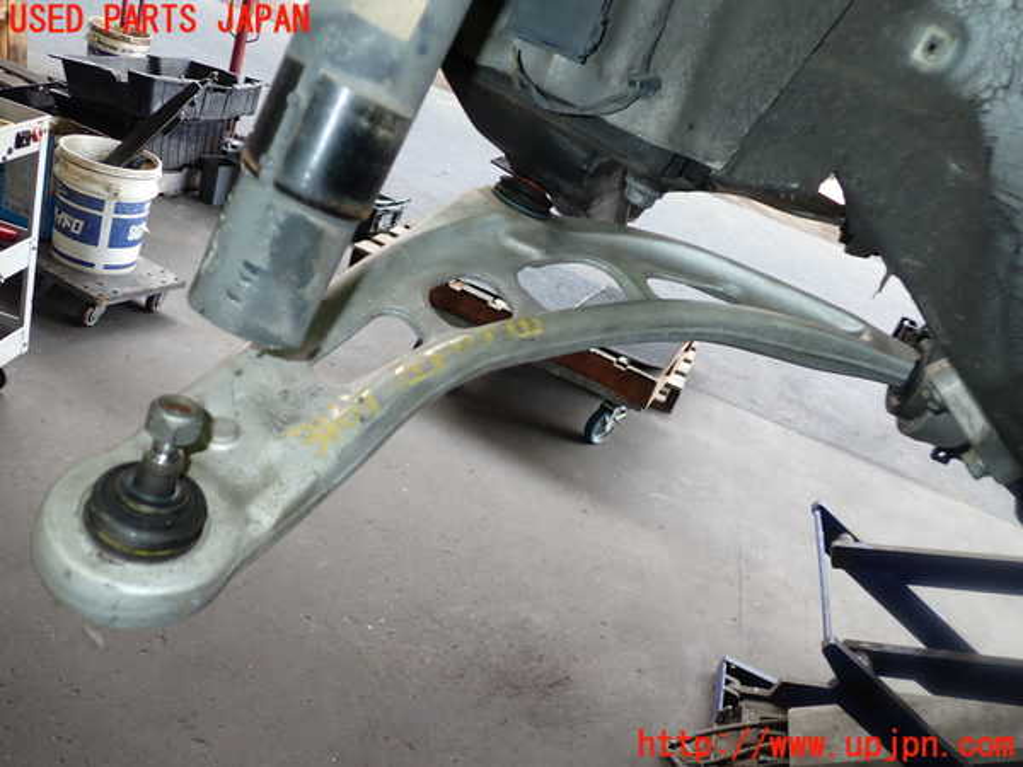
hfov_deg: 60.0
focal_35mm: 30
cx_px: 512
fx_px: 887
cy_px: 384
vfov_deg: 46.8
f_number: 2.3
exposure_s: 1/60
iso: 125
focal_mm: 5.4
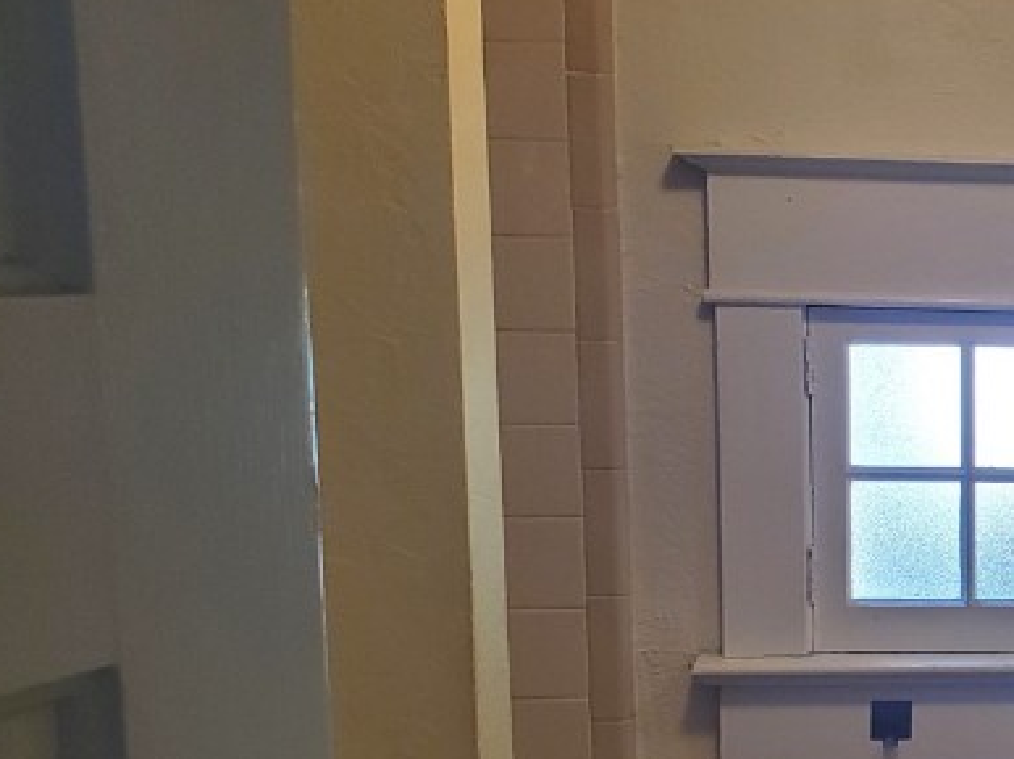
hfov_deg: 25.3
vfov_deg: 20.9
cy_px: 651
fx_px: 2020
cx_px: 1227
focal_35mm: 69
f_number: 2.4
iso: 100
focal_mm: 4.3
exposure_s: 1/120
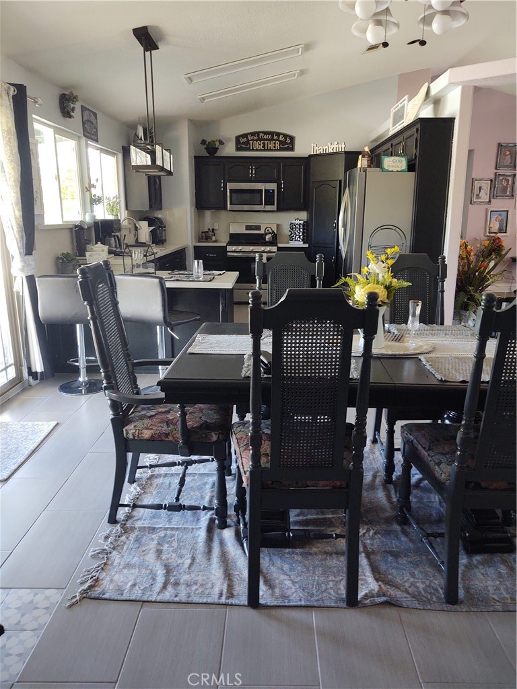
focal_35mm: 27
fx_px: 538
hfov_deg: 51.4
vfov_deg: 65.3
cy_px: 344
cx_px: 258
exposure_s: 1/60
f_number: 1.7
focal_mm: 4.75
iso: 250
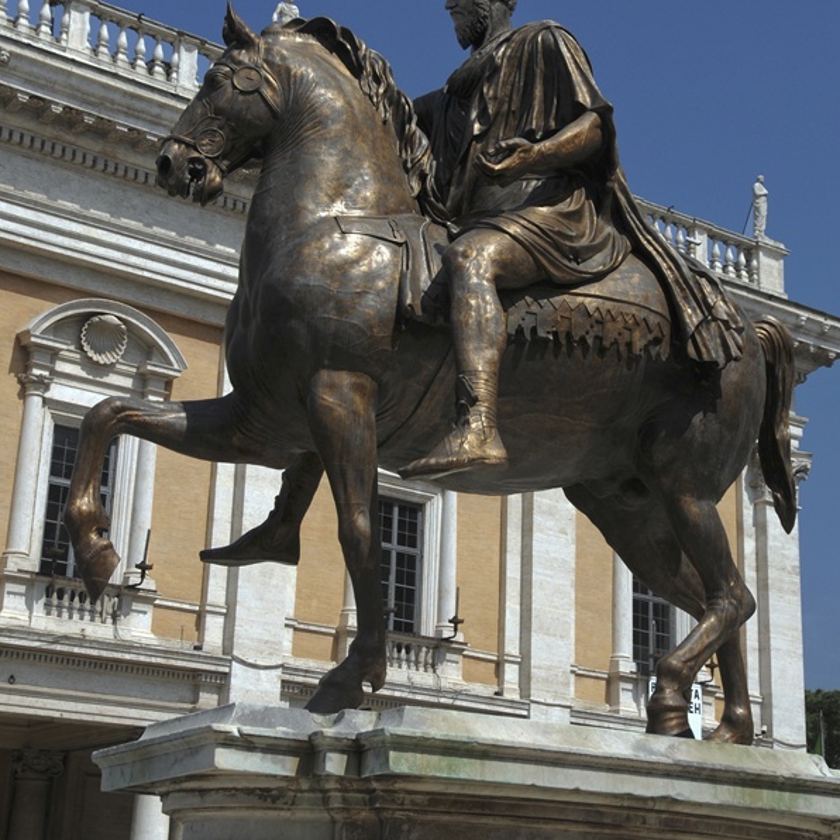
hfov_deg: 24.7
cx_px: 444
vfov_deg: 24.6
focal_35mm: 70
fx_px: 1922
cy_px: 302
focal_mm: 32
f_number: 8
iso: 200
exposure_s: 1/400
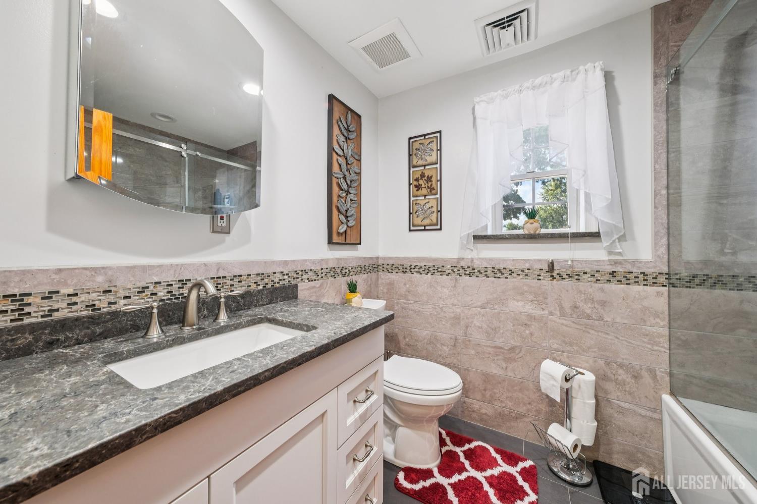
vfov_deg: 90.0
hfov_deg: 112.6
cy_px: 252
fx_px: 252
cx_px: 378
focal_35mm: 12
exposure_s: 1/20
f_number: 6.4
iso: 400
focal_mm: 8
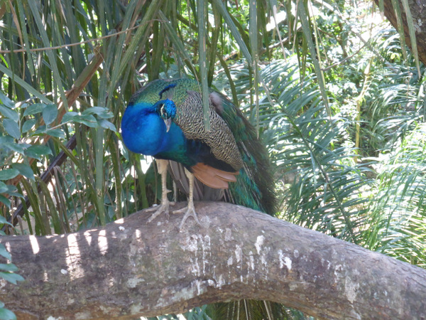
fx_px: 1366
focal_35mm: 111
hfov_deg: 17.7
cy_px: 160
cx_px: 213
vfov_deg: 13.3
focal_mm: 18.2
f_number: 5.3
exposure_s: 1/25
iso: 400
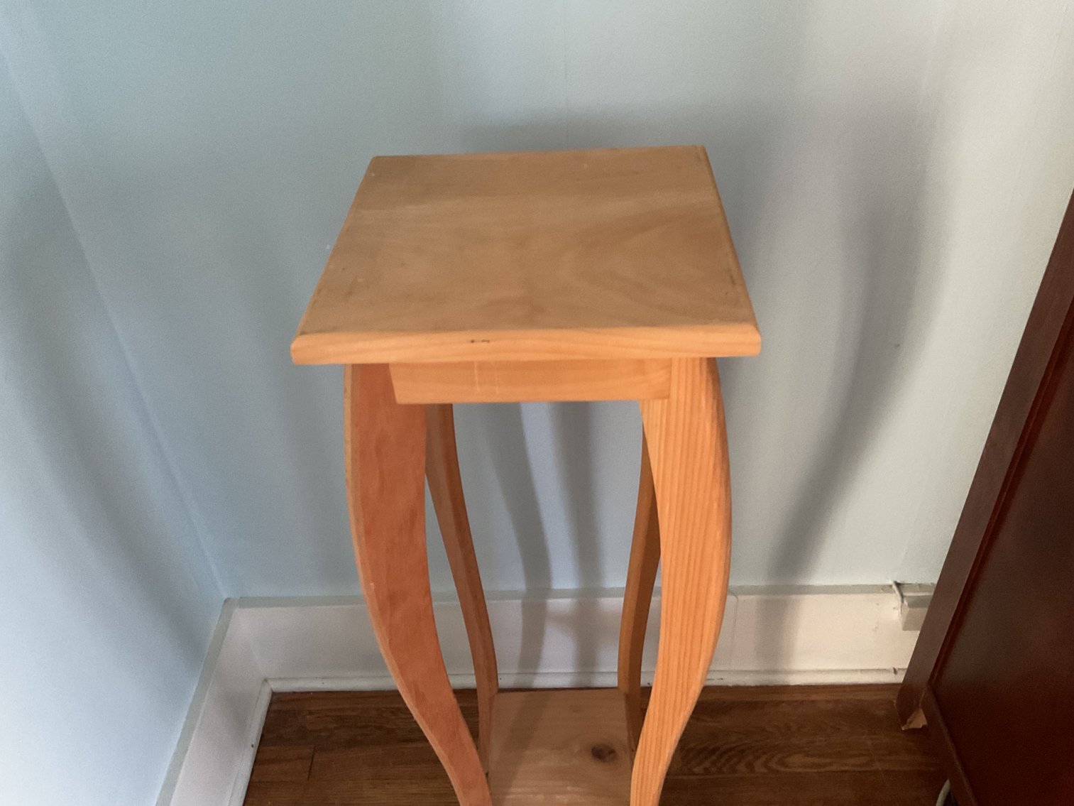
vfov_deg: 48.2
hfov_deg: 61.7
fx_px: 900
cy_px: 403
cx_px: 537
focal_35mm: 29
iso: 250
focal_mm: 3
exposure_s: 1/25
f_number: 1.8
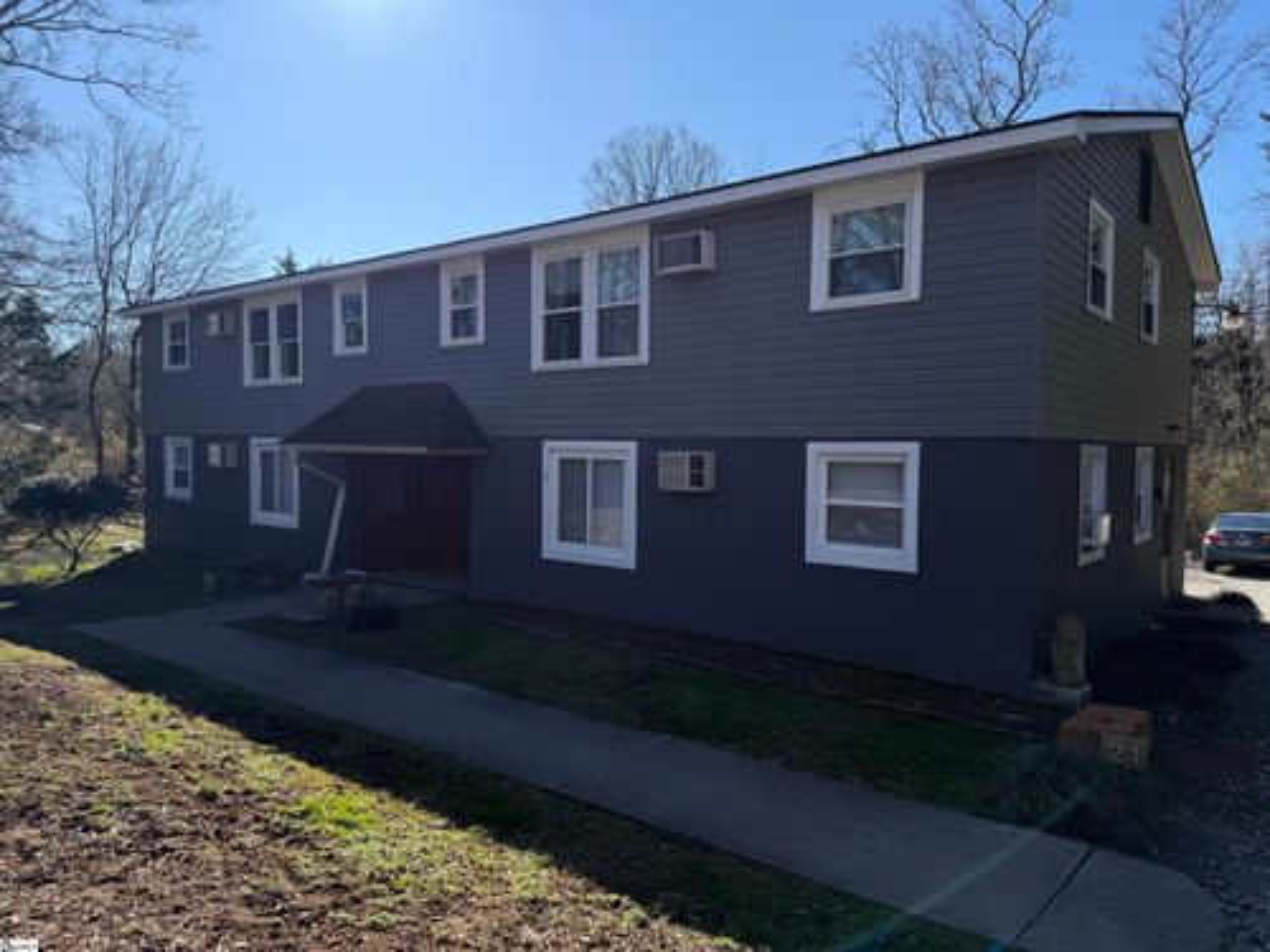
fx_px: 881
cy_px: 476
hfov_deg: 71.6
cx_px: 635
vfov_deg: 56.8
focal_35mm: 24
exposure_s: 1/6173
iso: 80
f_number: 1.78
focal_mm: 6.76
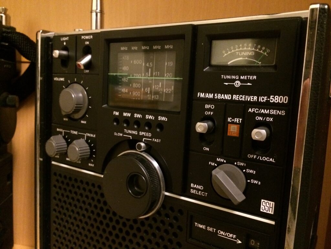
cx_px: 166
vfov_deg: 48.2
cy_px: 124
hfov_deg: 61.7
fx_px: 277
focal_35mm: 29
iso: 500
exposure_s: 1/15
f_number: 2.2
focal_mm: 4.15
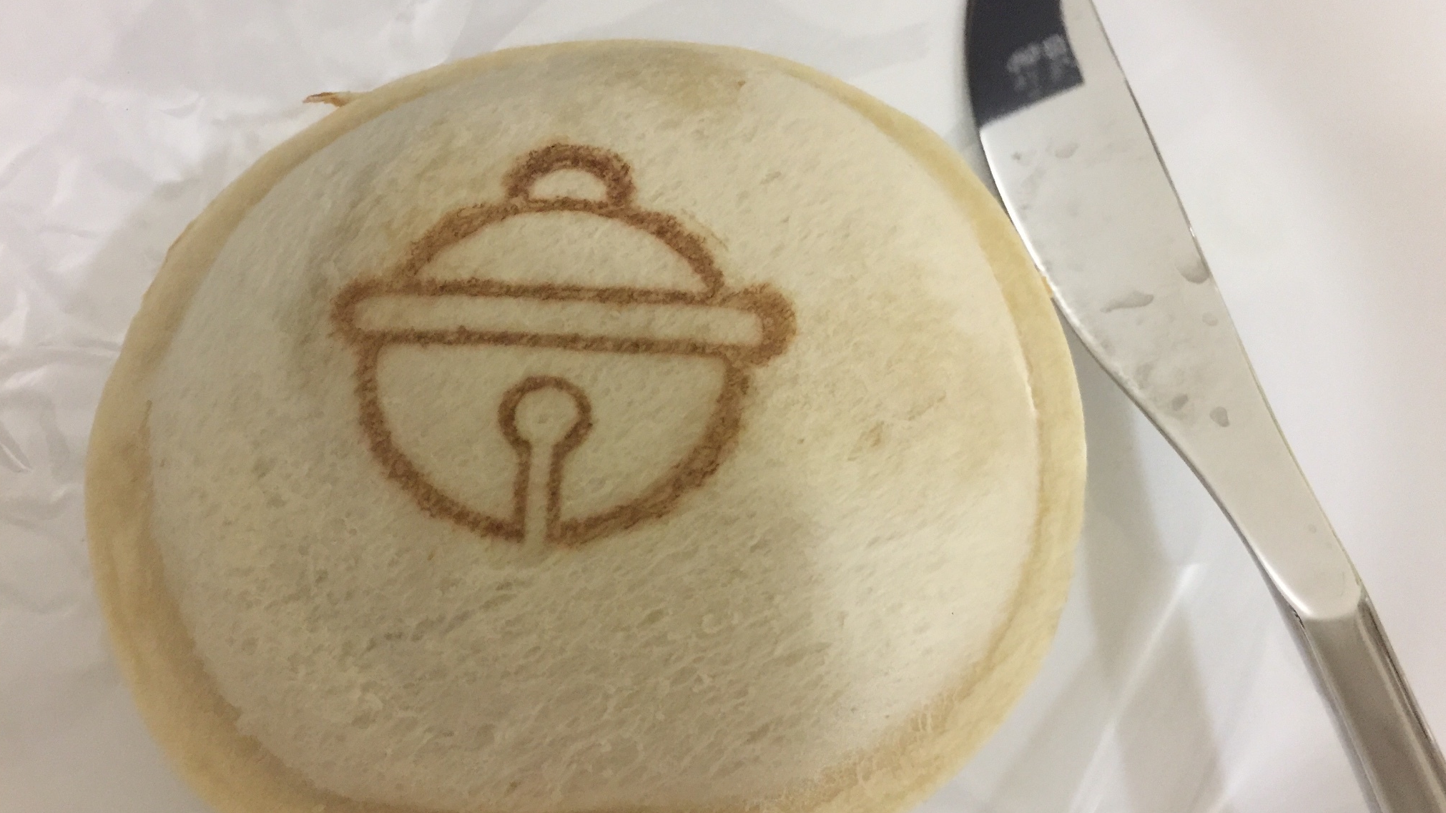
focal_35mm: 32
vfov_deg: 36.6
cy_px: 478
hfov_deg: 61.0
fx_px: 1227
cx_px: 722
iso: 100
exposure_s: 1/10
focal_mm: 4.15
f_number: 2.2
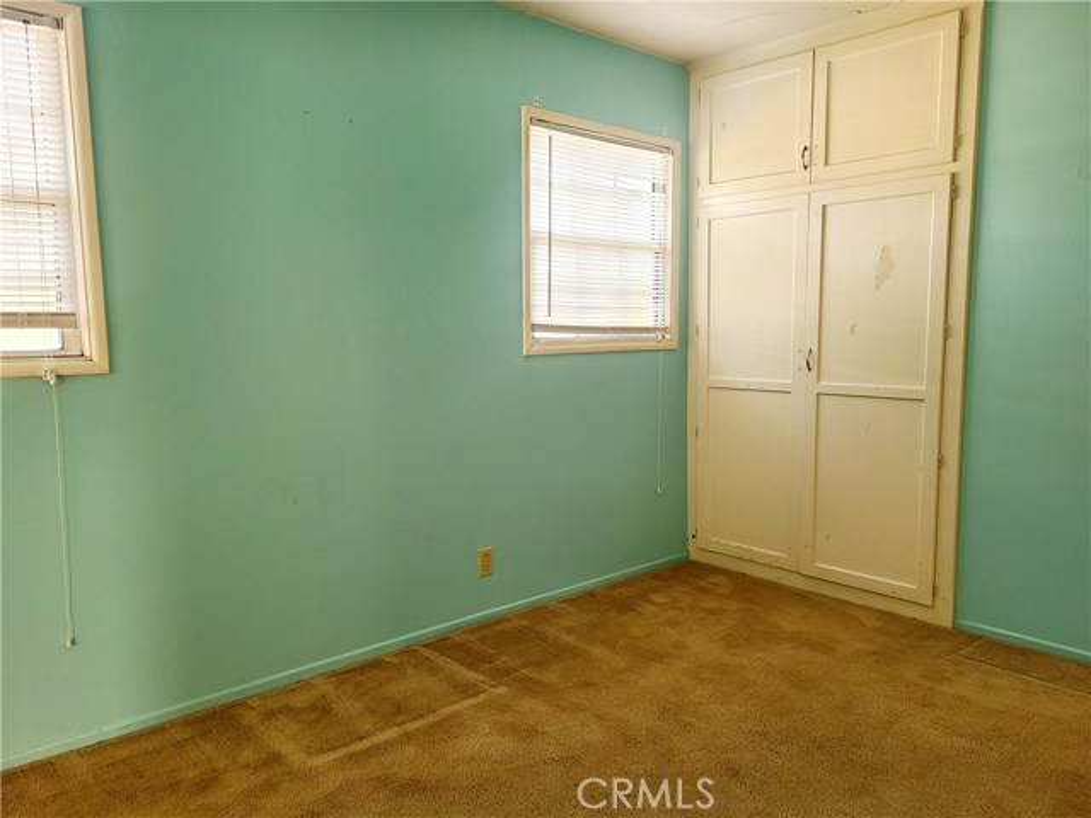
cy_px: 409
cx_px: 546
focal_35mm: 26
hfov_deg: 67.3
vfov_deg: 53.1
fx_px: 819
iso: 100
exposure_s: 1/59
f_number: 1.8
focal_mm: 5.4
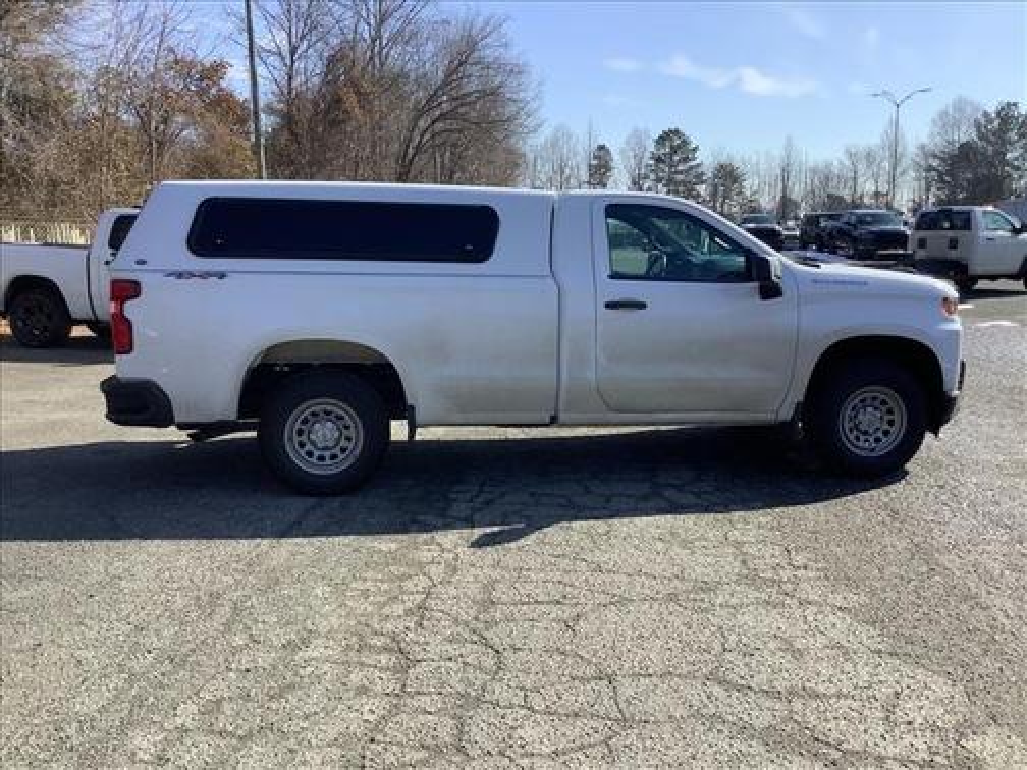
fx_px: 920
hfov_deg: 58.4
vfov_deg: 45.4
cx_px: 514
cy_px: 385
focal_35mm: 31
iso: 25
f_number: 2.4
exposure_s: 1/769
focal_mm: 3.3
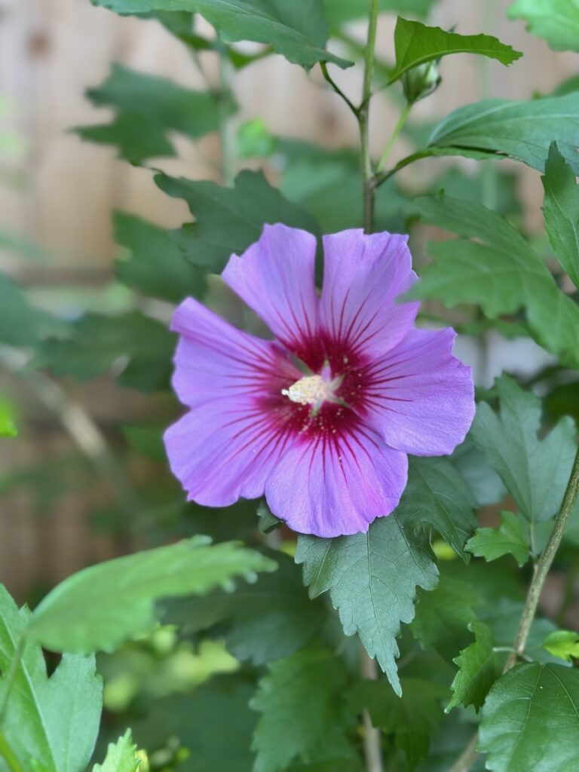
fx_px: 1070
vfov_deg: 39.7
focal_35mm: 48
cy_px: 386
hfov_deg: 30.3
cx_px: 290
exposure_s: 1/121
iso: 100
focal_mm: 6.86
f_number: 1.78
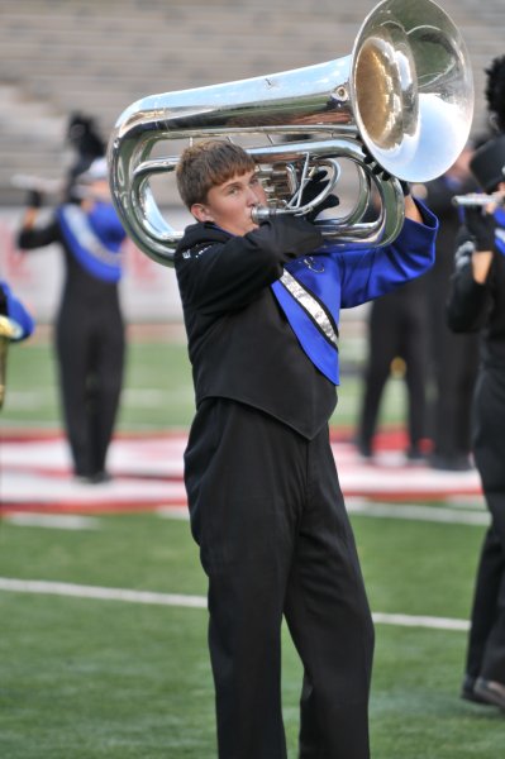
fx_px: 6323
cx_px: 252
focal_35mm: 300
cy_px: 380
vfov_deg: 6.9
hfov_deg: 4.6
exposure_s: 1/80
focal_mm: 200
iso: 200
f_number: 2.8
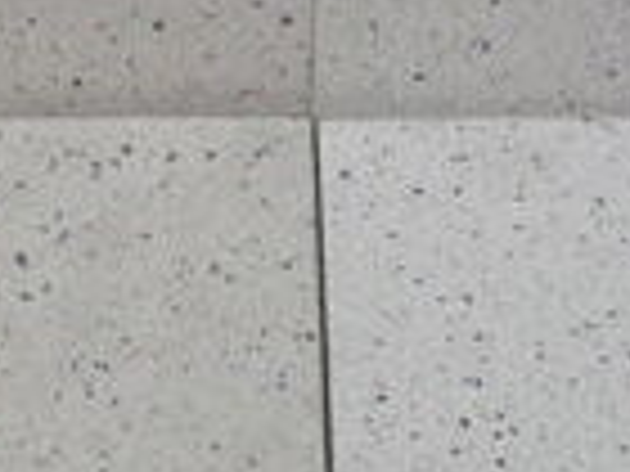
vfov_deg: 14.7
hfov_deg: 20.4
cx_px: 297
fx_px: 1747
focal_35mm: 96
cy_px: 611
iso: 200
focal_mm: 4.9
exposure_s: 1/60
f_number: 2.6
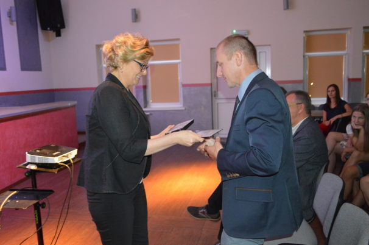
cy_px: 122
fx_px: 338
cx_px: 184
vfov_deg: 39.8
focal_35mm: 33
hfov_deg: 57.3
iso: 3200
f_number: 3.8
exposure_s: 1/60
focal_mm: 22
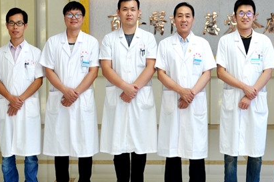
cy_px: 90
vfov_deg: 23.8
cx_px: 161
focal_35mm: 57
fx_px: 434
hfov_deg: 35.0
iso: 320
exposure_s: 1/80
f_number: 4
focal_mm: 26
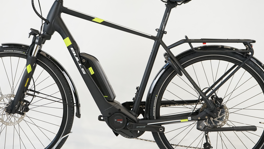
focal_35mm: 82
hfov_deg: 25.9
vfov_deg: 14.7
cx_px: 117
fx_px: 574
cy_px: 66
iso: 1600
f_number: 5.6
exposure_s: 1/200
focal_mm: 59
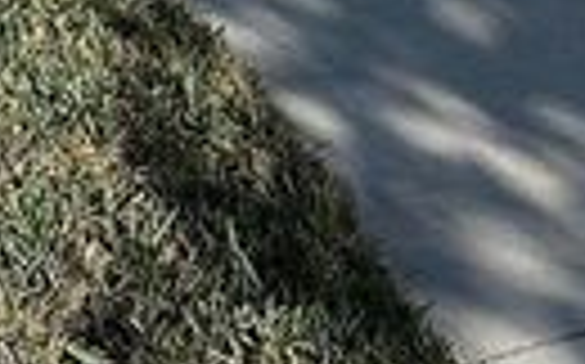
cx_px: -54
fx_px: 2087
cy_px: -928
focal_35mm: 131
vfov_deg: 7.8
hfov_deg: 15.5
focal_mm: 6.86
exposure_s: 1/9709
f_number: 1.78
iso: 80
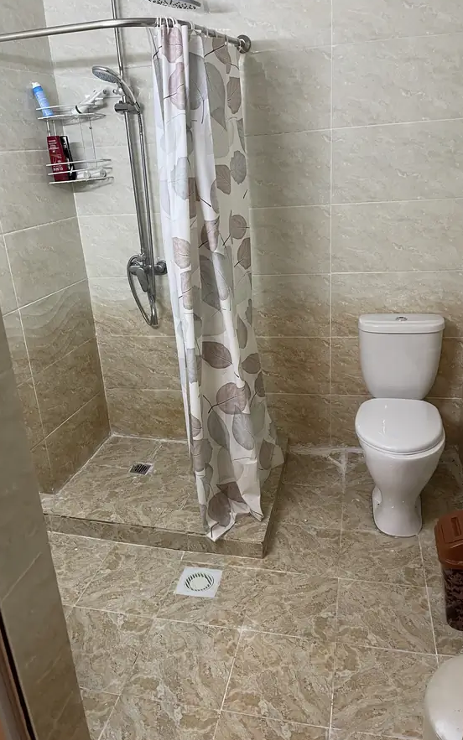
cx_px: 218
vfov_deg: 68.4
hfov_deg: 46.0
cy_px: 365
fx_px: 545
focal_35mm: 27
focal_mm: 5.1
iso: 320
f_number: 1.6
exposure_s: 1/60
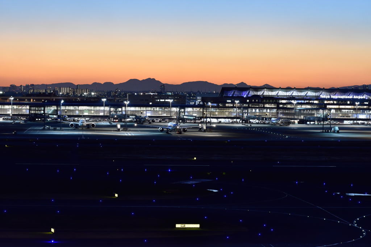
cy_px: 124
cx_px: 186
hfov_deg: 19.5
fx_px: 1082
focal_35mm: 105
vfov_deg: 13.0
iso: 1600
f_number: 5.6
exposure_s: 1/10
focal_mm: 70
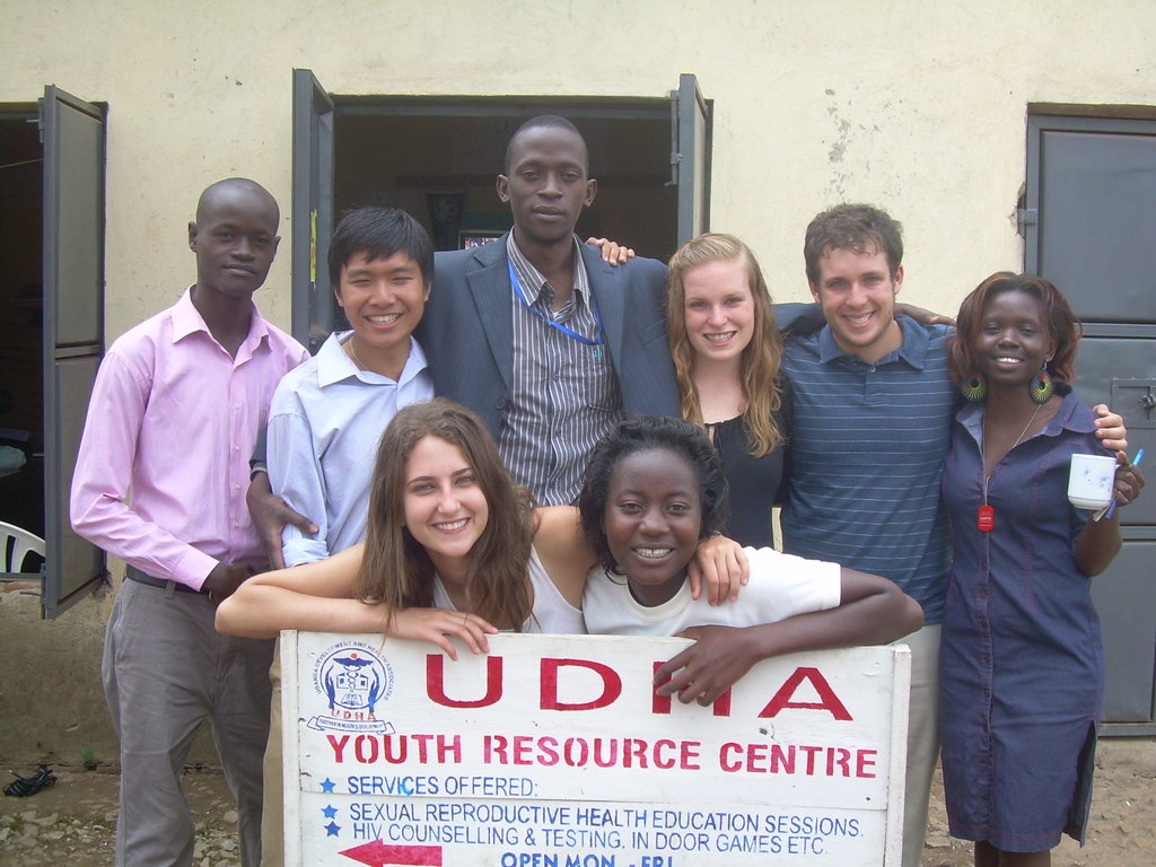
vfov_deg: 30.9
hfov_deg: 40.4
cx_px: 578
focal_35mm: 47
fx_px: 1570
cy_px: 434
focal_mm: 7.7
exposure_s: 1/210
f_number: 3
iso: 50
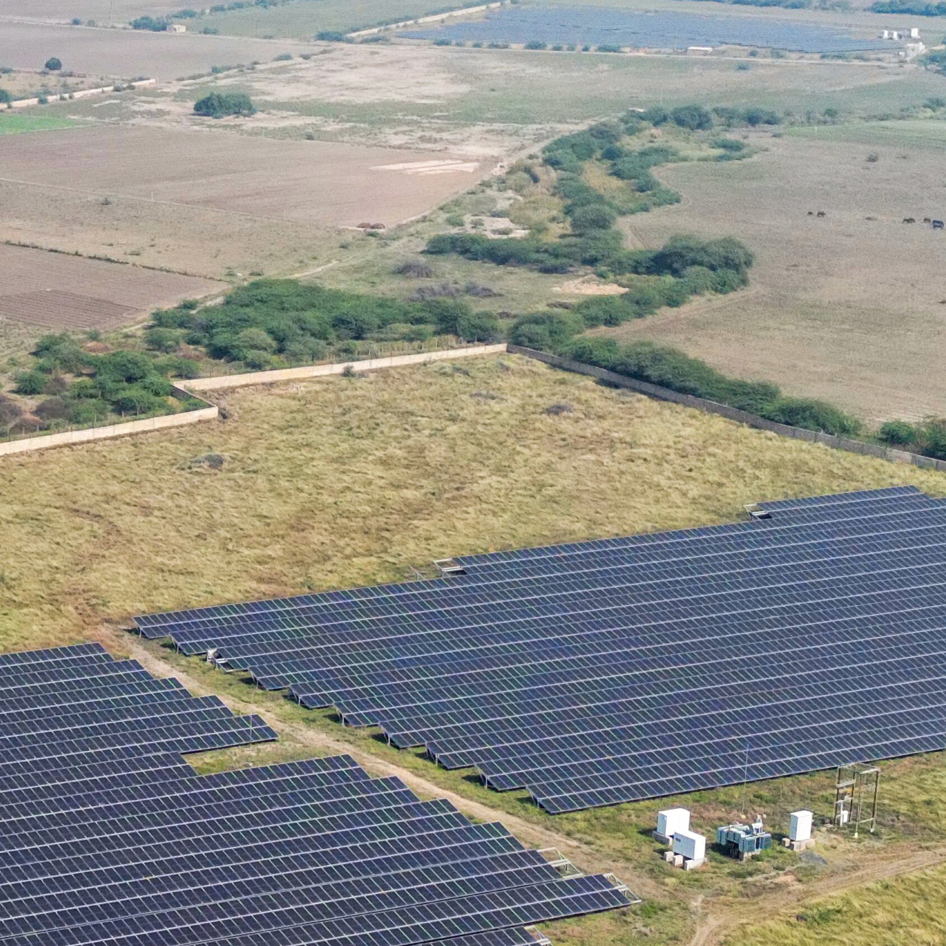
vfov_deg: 17.2
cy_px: 562
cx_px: -330
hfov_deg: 16.2
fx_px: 3123
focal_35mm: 101
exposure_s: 1/2000
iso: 110
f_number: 1.7
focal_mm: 6.72
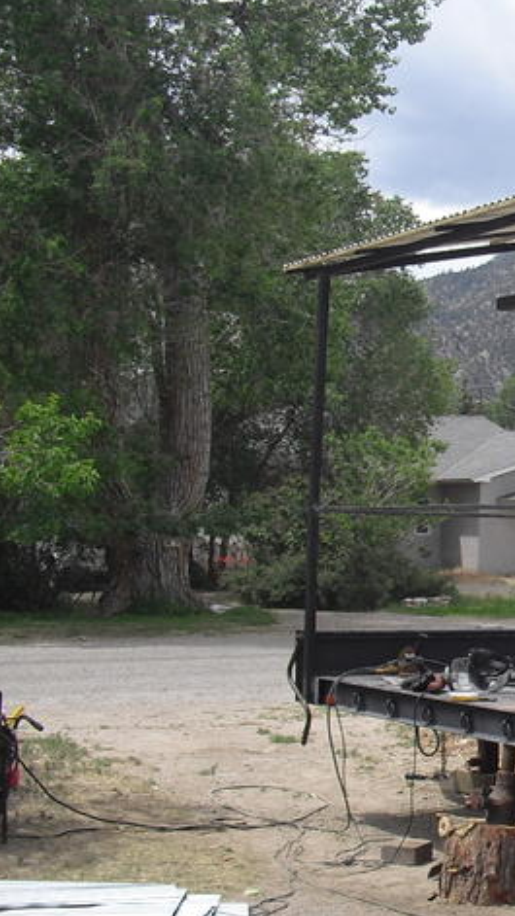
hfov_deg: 14.5
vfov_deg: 28.2
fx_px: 1820
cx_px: 867
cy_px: 470
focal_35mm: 75
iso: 100
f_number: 7.8
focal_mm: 6.3
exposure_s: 1/160
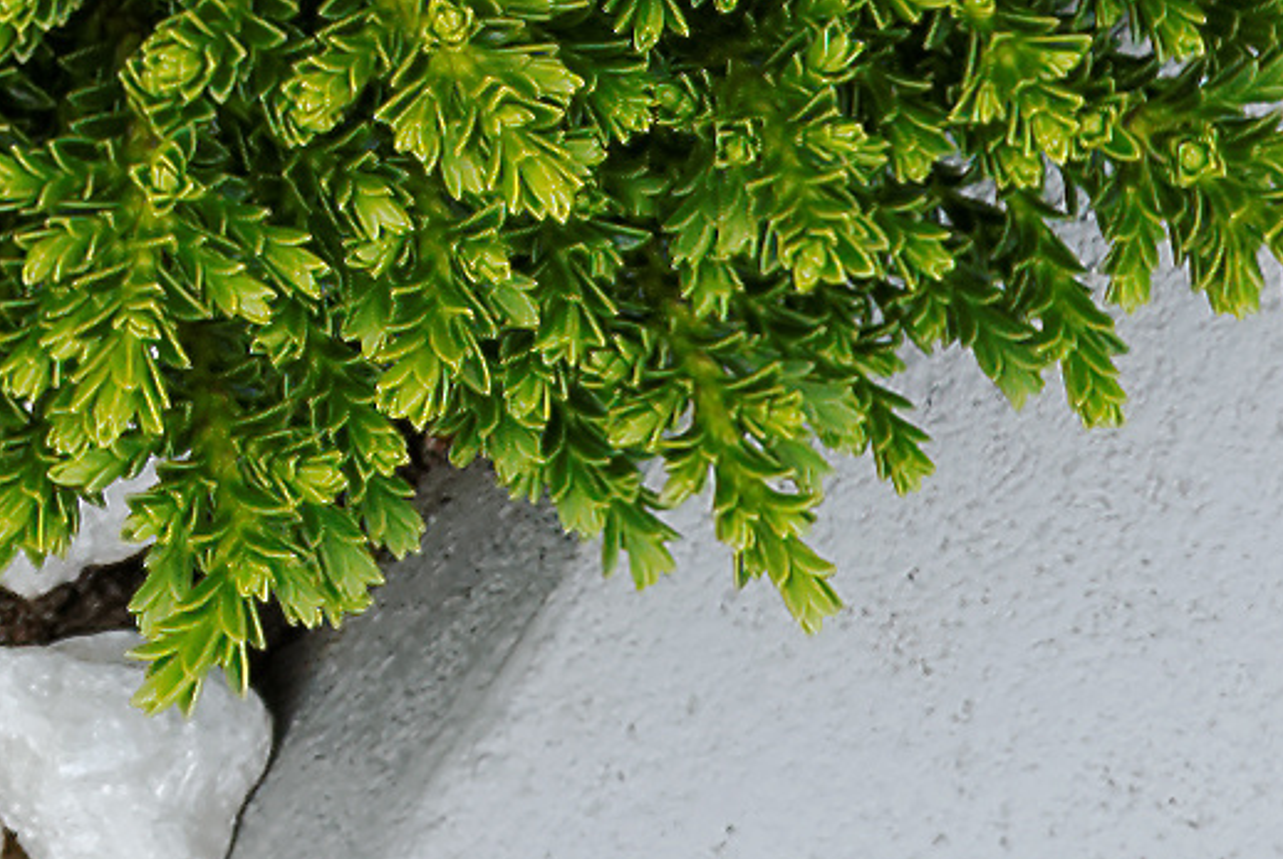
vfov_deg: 3.7
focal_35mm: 359
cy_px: -1956
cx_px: -2291
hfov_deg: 5.4
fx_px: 12812
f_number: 9
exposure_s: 1/100
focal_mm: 32
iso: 100
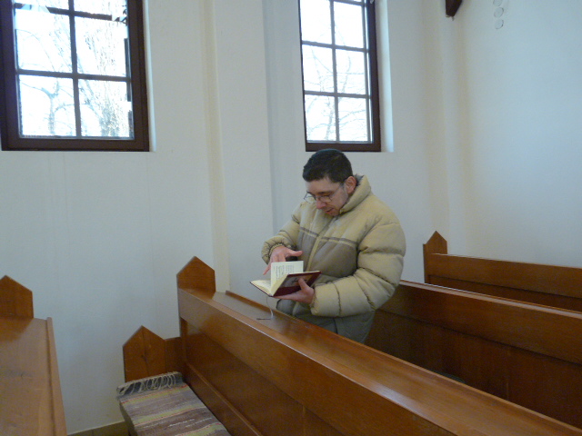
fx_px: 454
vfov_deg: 51.4
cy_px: 218
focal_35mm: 27
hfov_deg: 65.3
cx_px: 291
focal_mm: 4.8
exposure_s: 1/30
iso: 400
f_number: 2.8
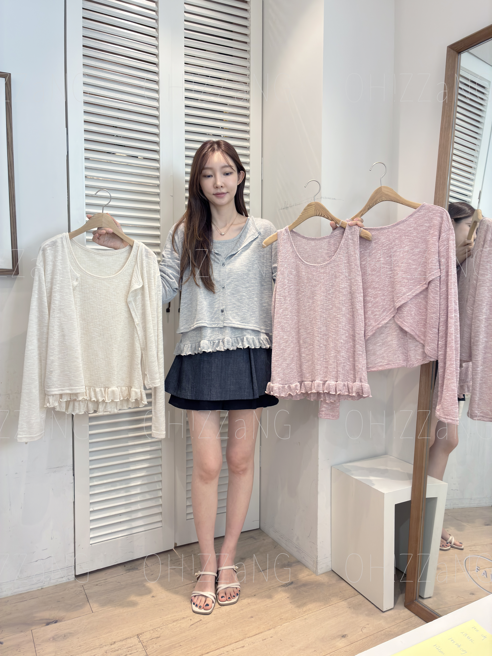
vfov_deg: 67.3
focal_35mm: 26
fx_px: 493
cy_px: 328
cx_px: 246
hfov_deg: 53.1
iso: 100
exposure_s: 1/40
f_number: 1.64
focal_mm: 4.2
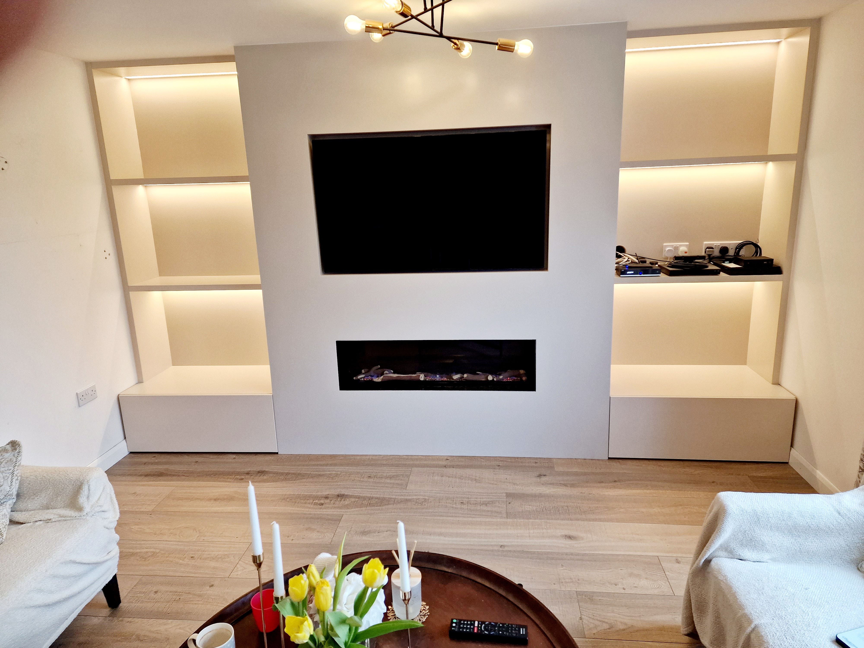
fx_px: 574
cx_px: 432
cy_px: 324
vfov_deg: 58.9
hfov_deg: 73.9
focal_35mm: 23
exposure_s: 1/100
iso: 250
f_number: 1.8
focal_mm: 6.4
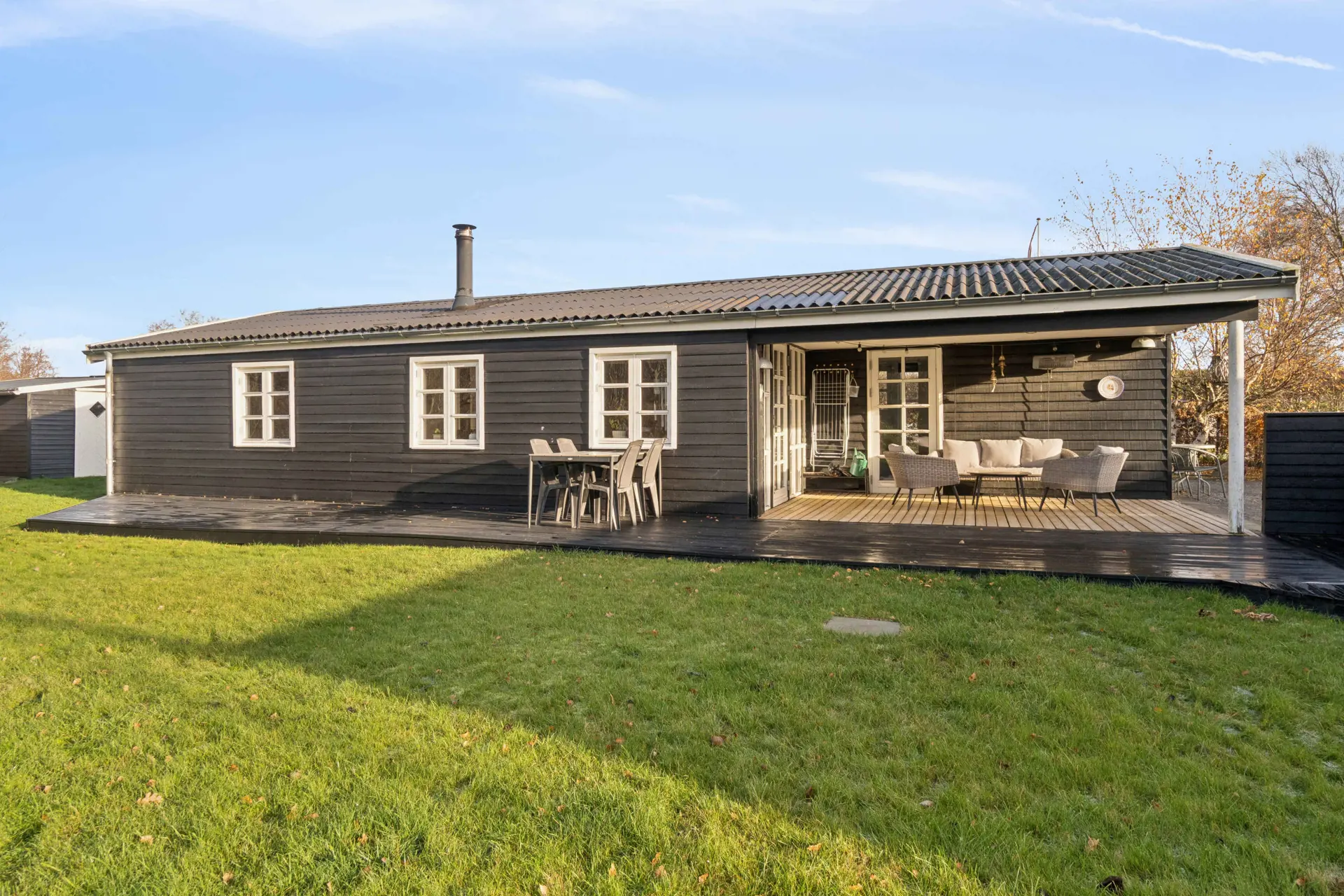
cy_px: 448
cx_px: 672
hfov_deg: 81.2
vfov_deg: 59.5
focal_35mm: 21
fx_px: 784
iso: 200
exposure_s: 1/125
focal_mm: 14
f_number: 8
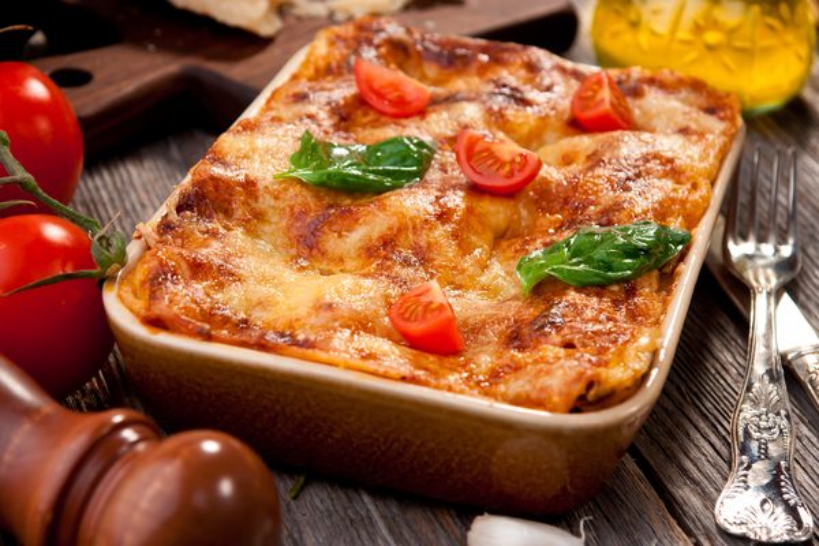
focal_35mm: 90
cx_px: 410
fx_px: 2047
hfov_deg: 22.6
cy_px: 273
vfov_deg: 15.2
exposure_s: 1/200
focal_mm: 60
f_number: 6.3
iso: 125
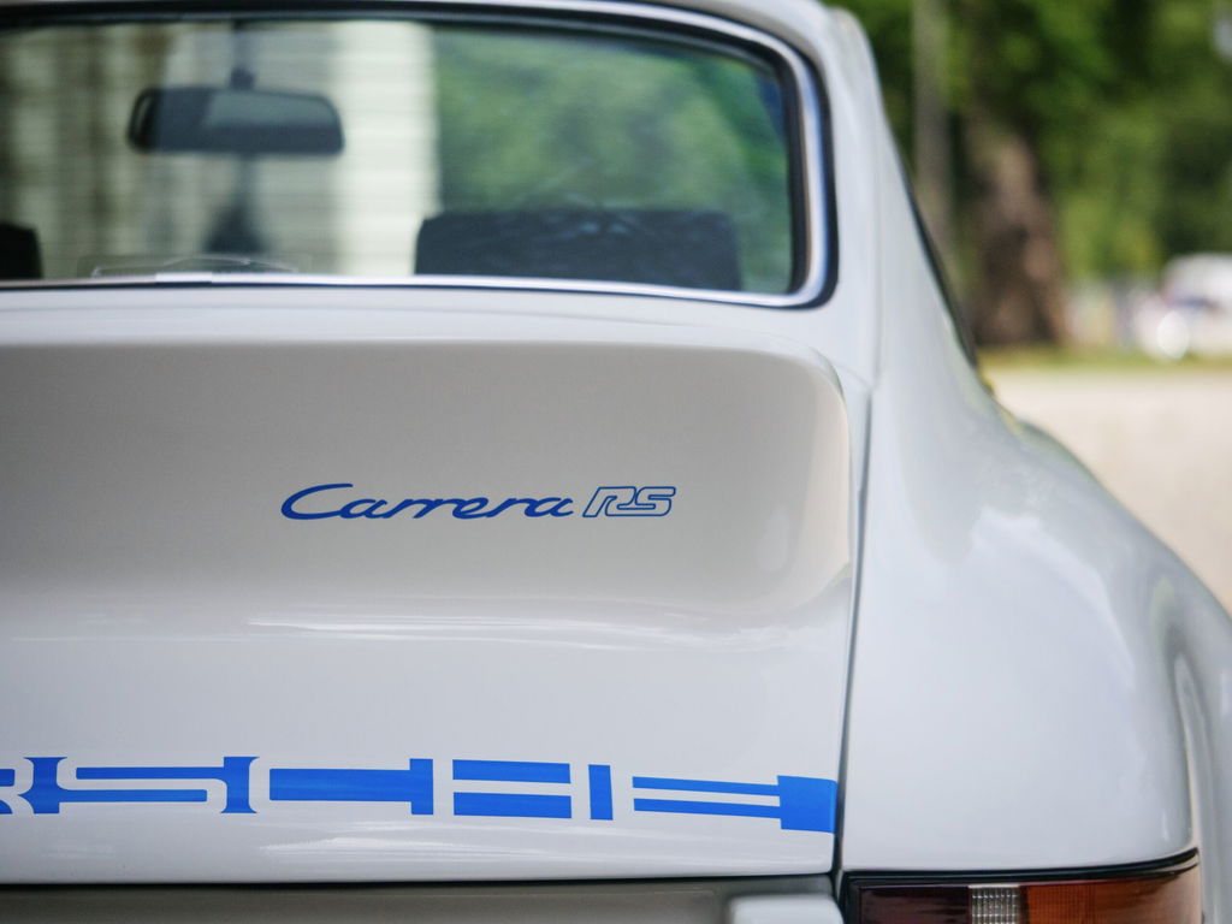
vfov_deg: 8.7
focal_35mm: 170
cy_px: 462
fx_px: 6050
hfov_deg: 11.6
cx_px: 616
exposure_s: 1/3200
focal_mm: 85
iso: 400
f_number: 2.8
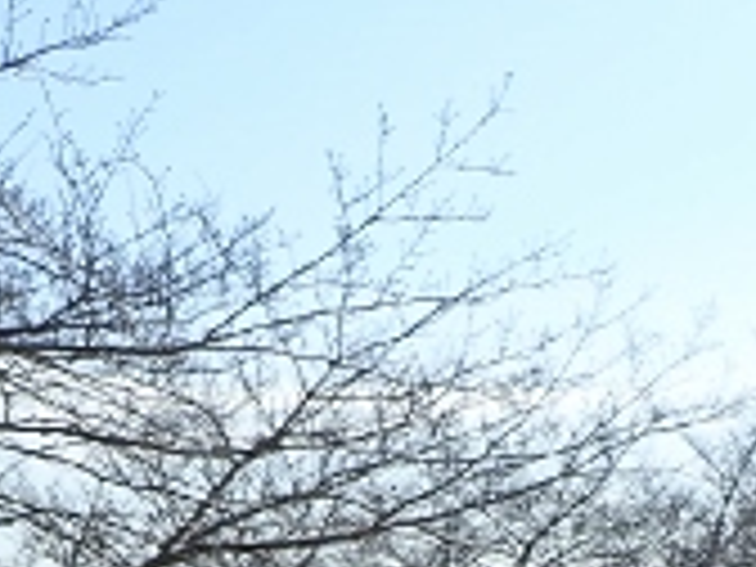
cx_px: 216
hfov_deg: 20.5
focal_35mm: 95
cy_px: 922
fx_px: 2075
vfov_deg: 14.2
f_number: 8
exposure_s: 1/160
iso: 100
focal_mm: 4.5
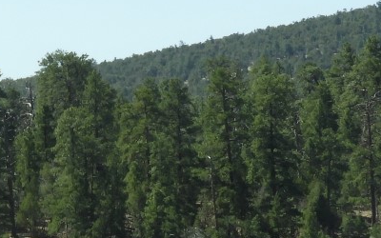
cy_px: 183
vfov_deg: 2.8
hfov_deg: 4.4
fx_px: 4953
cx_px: -288
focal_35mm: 477
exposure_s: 1/320
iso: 100
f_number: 5
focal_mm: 22.4
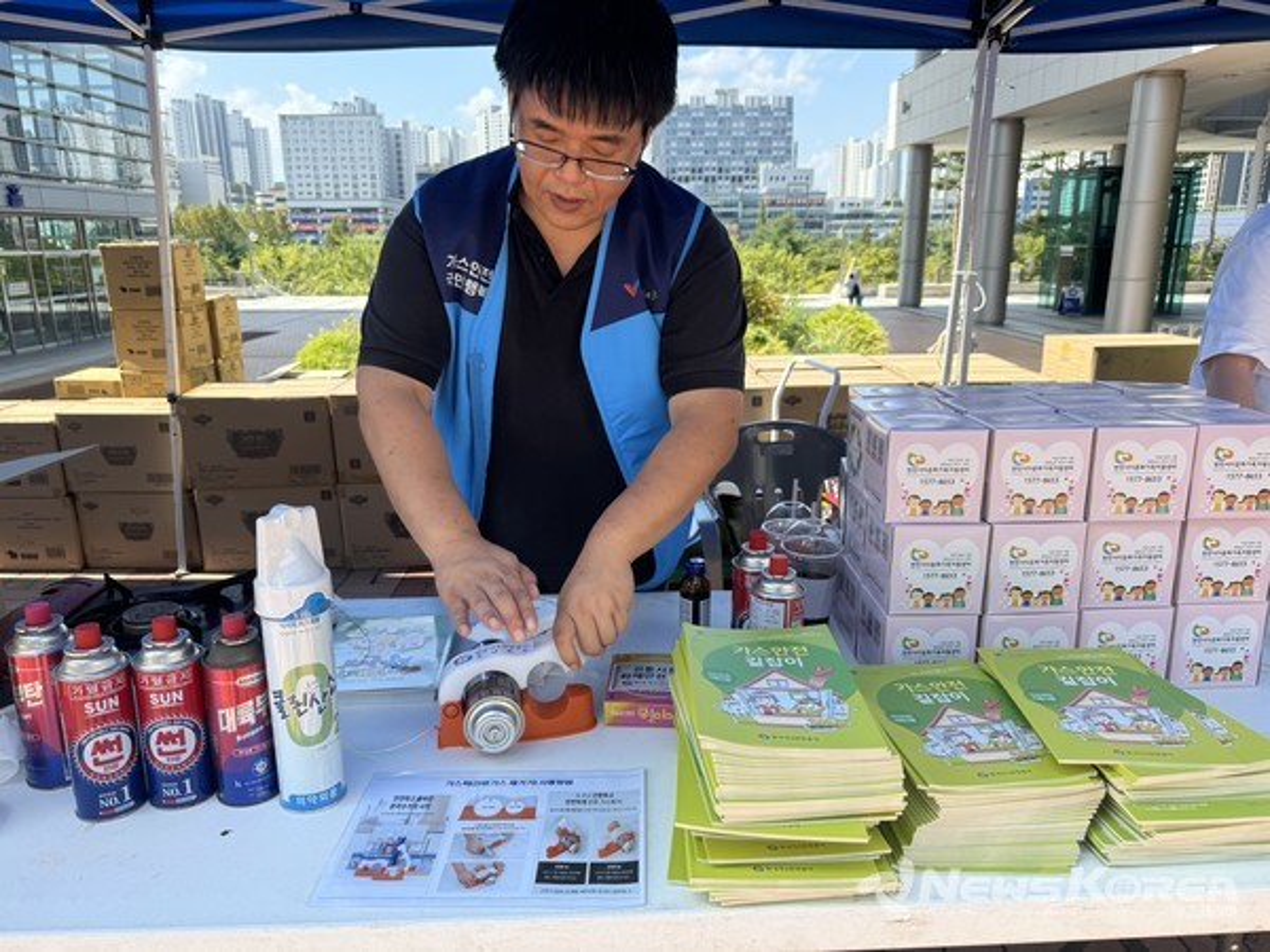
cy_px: 476
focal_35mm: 24
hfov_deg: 71.6
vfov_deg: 56.8
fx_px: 881
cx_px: 635
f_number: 1.78
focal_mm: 6.76
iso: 80
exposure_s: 1/1311
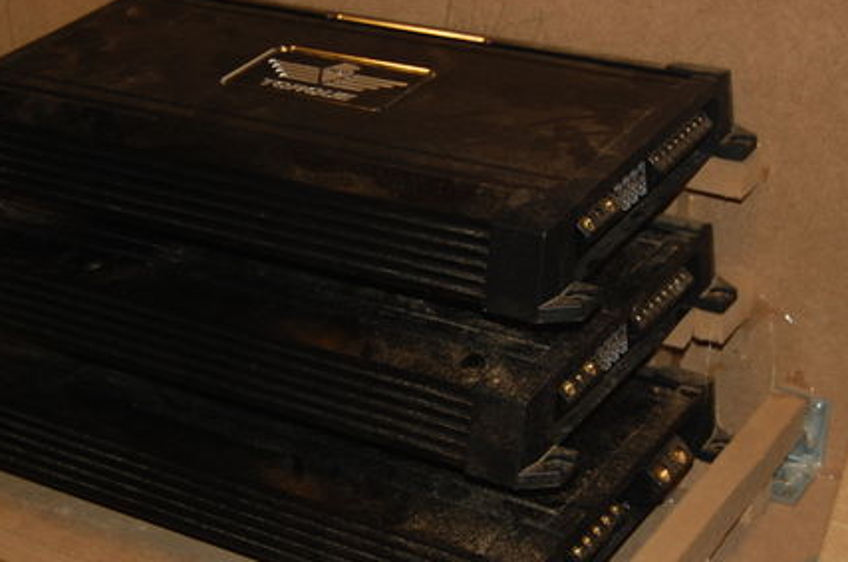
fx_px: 1852
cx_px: 407
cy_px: 300
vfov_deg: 17.3
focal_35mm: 79
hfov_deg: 25.8
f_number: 4.8
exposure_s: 1/60
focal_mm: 35
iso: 400
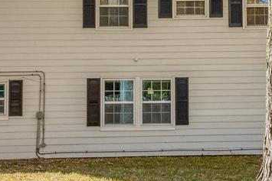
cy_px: 60
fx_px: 582
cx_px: 94
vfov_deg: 17.7
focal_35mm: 77
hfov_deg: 26.2
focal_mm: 19
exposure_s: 1/200
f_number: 8
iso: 400
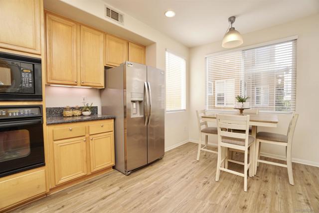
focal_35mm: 15
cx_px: 160
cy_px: 106
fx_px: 133
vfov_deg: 77.4
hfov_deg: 100.4
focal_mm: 10
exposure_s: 1/60
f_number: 4.5
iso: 100
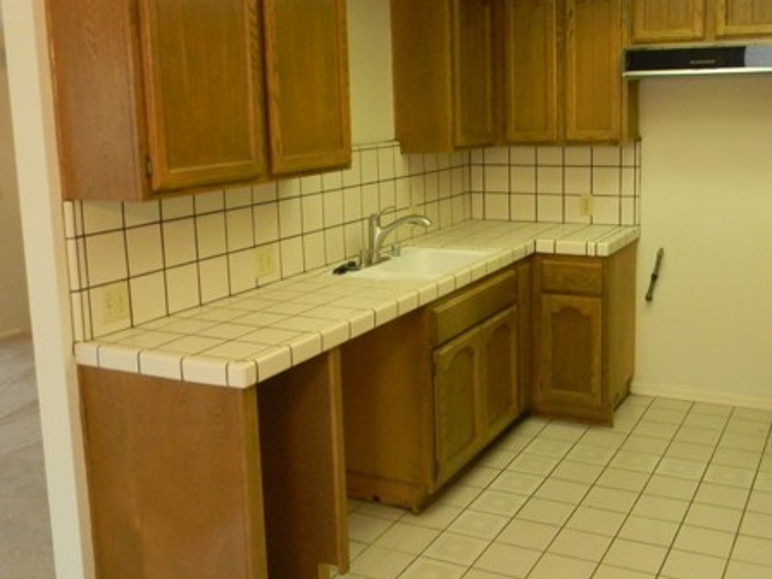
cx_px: 455
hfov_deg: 46.6
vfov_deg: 35.8
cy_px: 234
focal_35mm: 40
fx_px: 892
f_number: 3.5
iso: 363
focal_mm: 5
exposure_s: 1/30
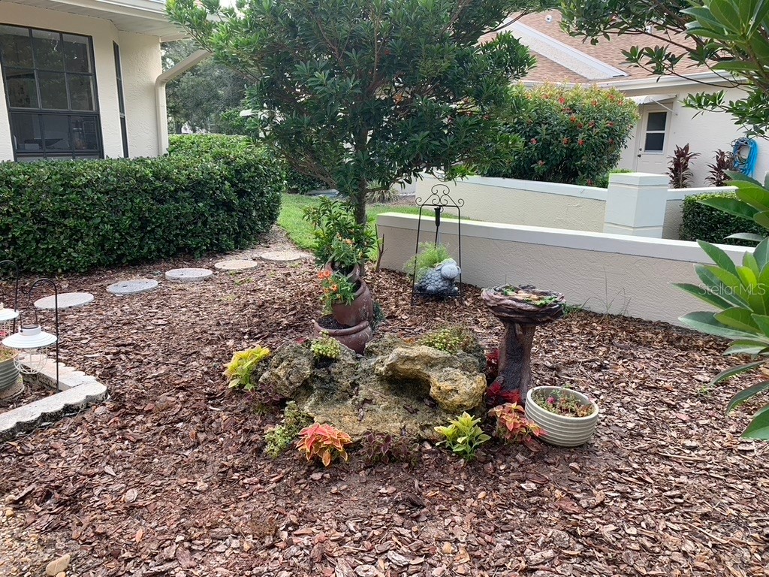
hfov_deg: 67.3
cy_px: 288
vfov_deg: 53.1
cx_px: 384
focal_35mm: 26
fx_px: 578
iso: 25
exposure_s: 1/282
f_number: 1.8
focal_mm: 4.25
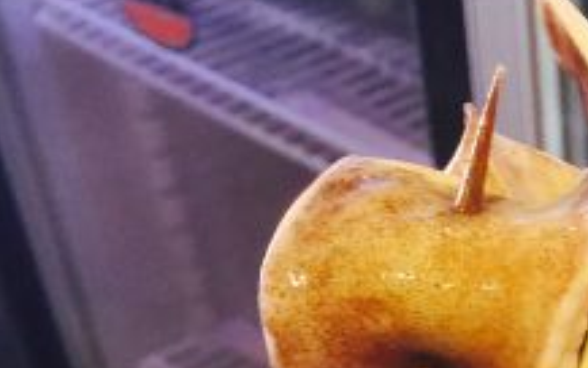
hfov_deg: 19.7
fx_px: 1588
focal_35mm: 99
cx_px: 706
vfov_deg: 12.0
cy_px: 693
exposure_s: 1/17
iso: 64
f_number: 2.2
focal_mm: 4.15
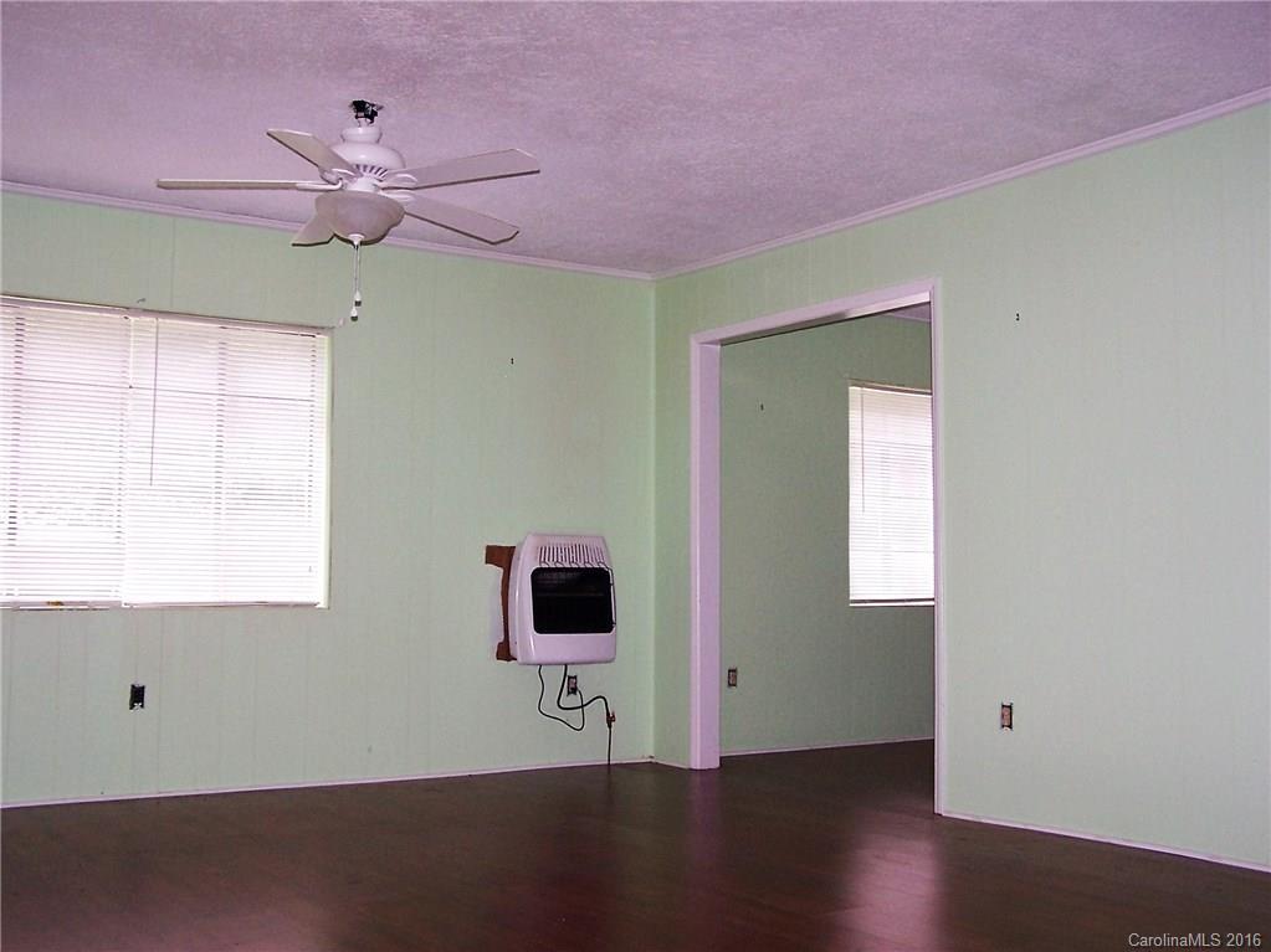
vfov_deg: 37.7
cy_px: 476
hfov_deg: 49.0
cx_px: 636
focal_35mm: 38
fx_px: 1395
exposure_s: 1/60
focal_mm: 6.3
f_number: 2.8
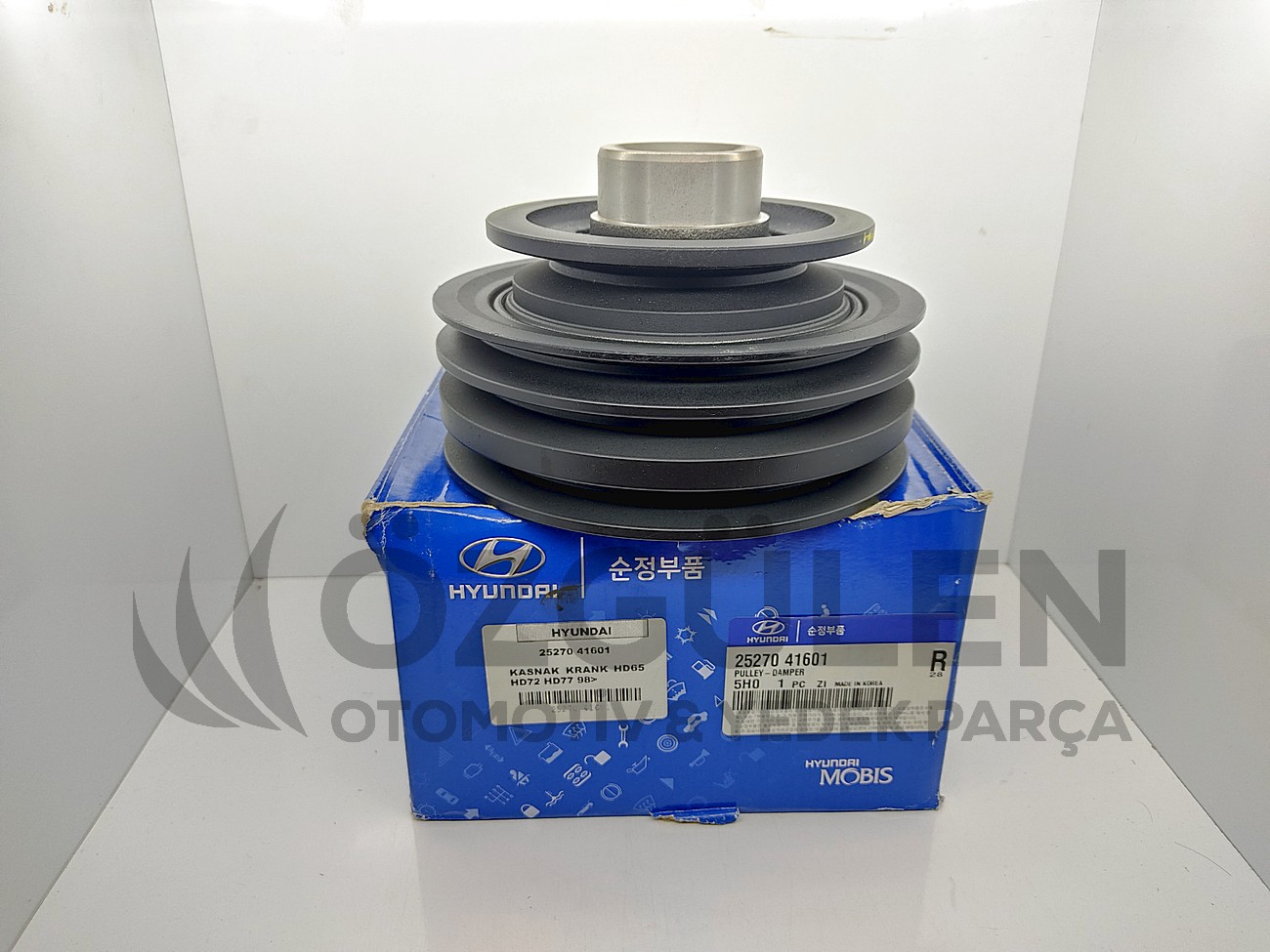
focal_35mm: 26
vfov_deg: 53.1
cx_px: 635
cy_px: 476
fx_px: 954
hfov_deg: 67.3
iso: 190
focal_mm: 4.74
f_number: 1.79
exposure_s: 1/60
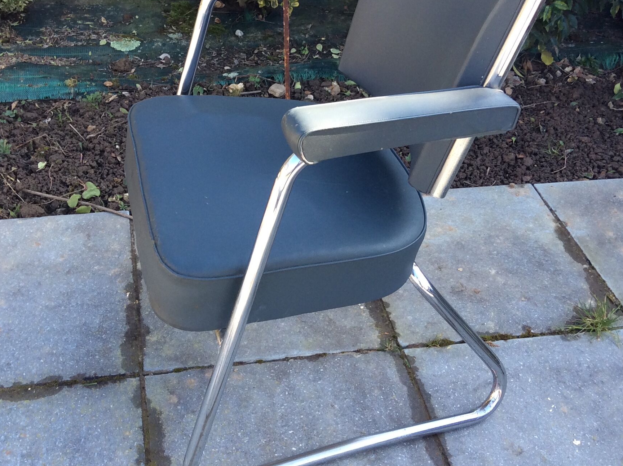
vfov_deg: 30.1
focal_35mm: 48
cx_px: 279
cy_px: 190
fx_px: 863
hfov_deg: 39.7
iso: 32
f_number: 2.4
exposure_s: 1/157
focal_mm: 3.3
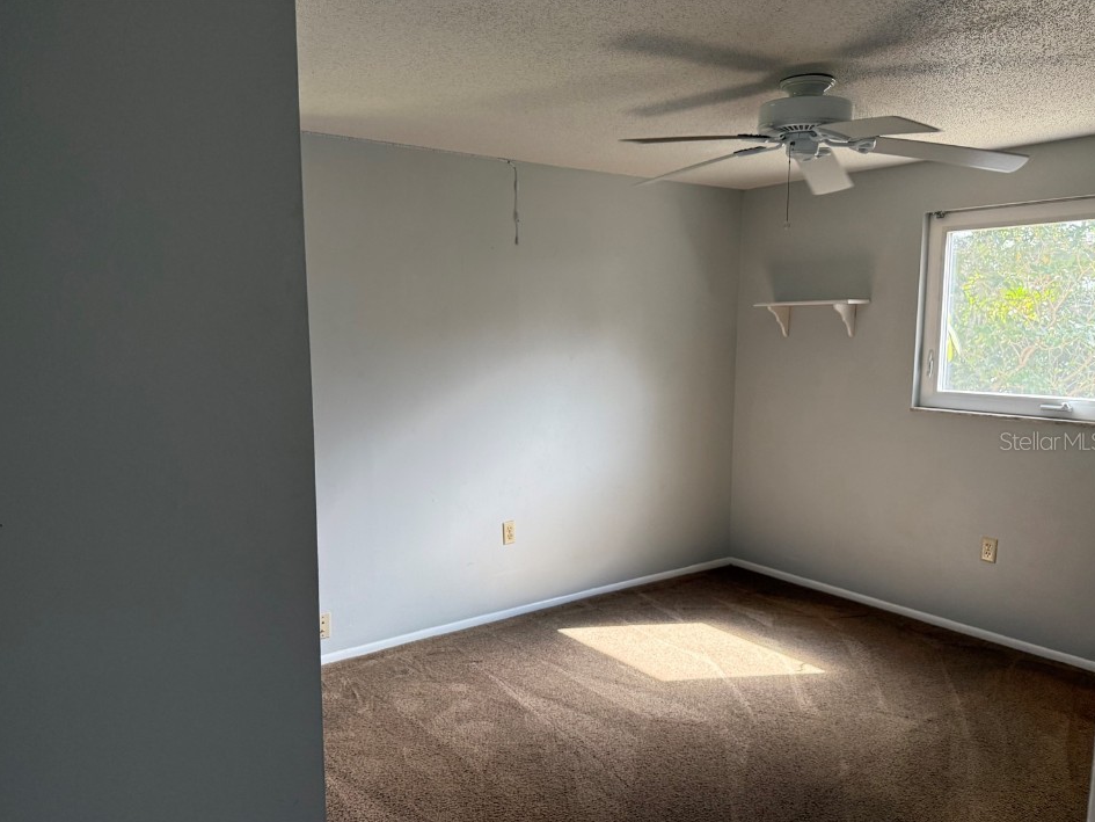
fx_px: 823
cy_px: 441
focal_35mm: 26
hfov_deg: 67.2
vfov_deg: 53.0
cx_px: 516
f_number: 1.78
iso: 200
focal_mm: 6.76
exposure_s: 1/120
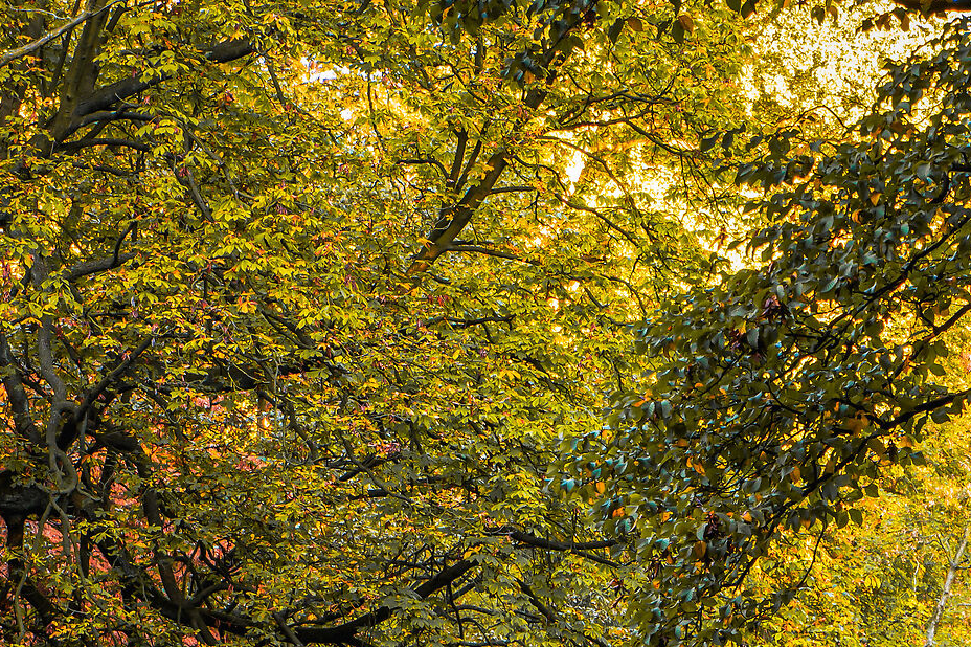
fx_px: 4395
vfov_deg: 8.4
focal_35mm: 163
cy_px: 668
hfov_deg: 12.5
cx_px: 943
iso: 100
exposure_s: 1/2
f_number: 11
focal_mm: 42
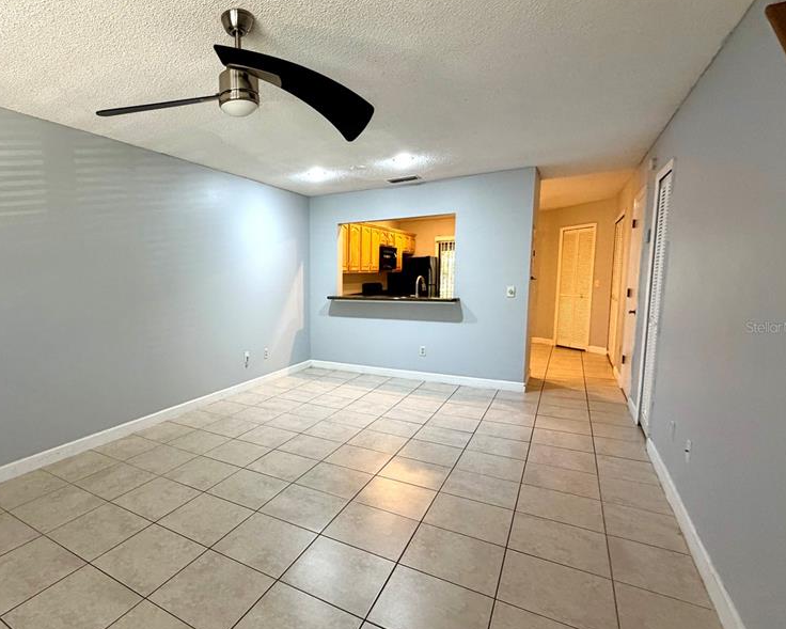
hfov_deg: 80.6
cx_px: 264
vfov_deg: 70.8
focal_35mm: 19
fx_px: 442
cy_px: 327
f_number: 2.2
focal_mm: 2.22
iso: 320
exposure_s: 1/60
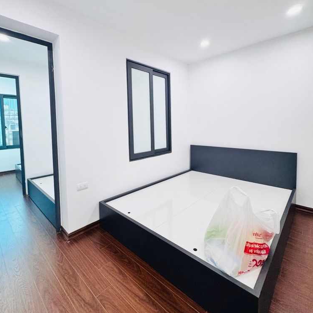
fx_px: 174
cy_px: 134
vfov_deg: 83.4
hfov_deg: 84.0
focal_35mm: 17
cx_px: 153
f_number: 2.2
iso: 250
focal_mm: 2.22
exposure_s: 1/99
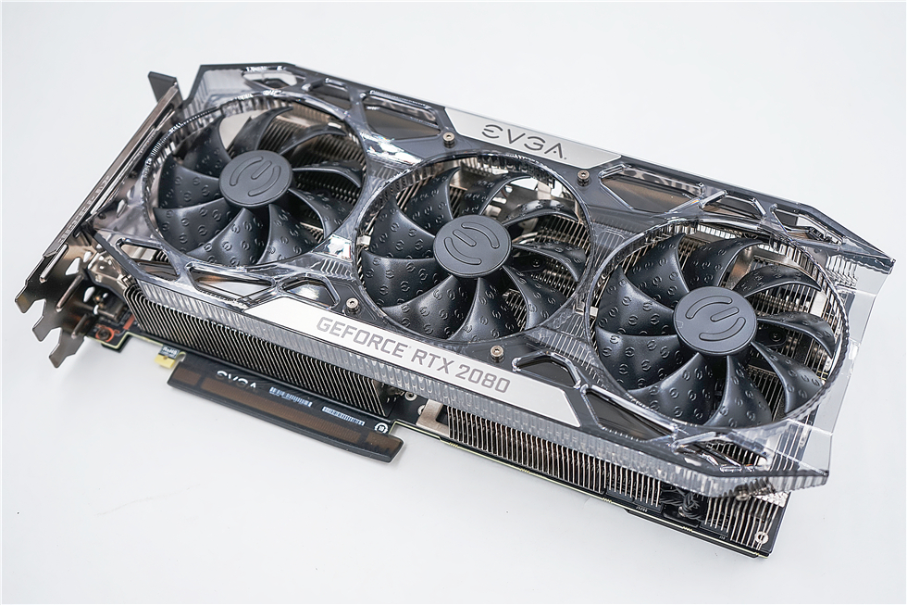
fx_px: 1209
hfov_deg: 41.1
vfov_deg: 28.1
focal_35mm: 48
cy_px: 302
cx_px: 454
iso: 200
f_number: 4.5
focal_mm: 48
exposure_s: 1/250
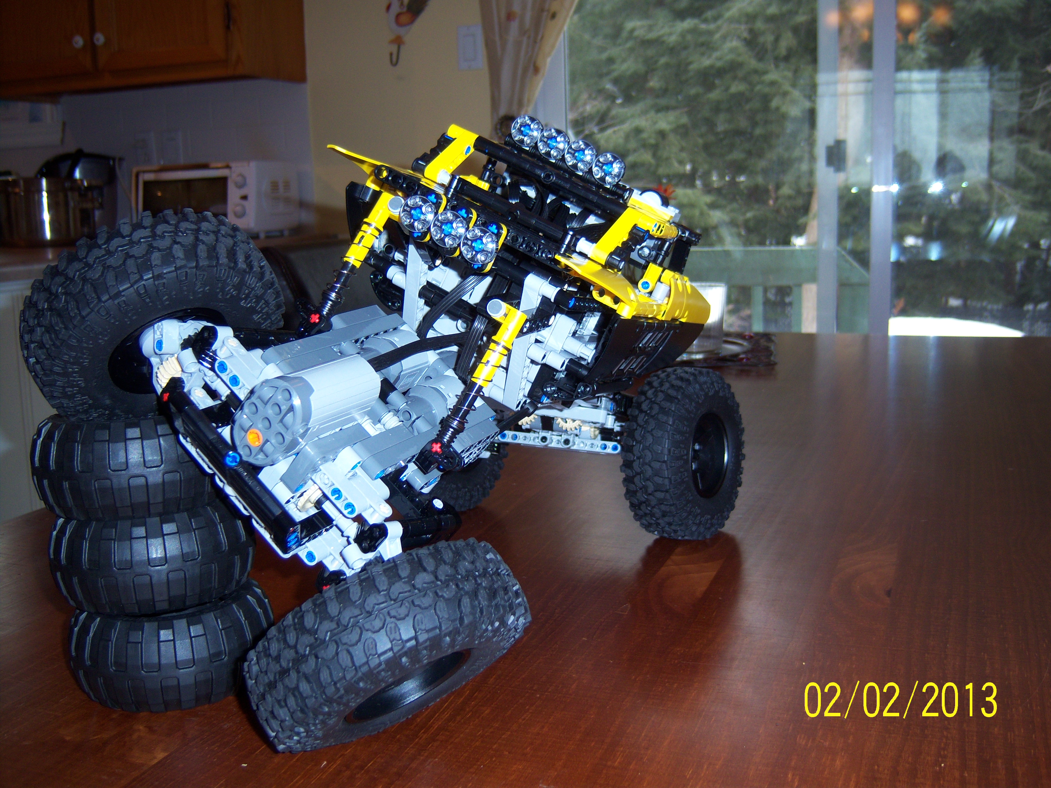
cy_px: 394
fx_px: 1093
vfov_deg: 39.7
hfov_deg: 51.4
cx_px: 526
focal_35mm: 36
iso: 80
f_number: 2.8
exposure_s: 1/60
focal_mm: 7.5
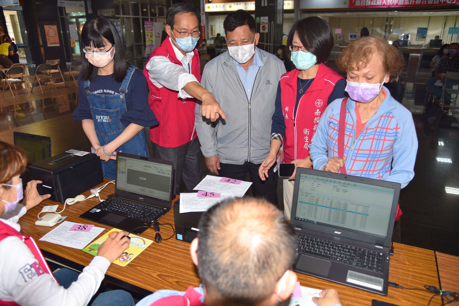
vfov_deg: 48.0
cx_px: 230
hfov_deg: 67.4
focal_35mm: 27
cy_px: 153
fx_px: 344
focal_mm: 27
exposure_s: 1/60
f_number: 4
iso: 200
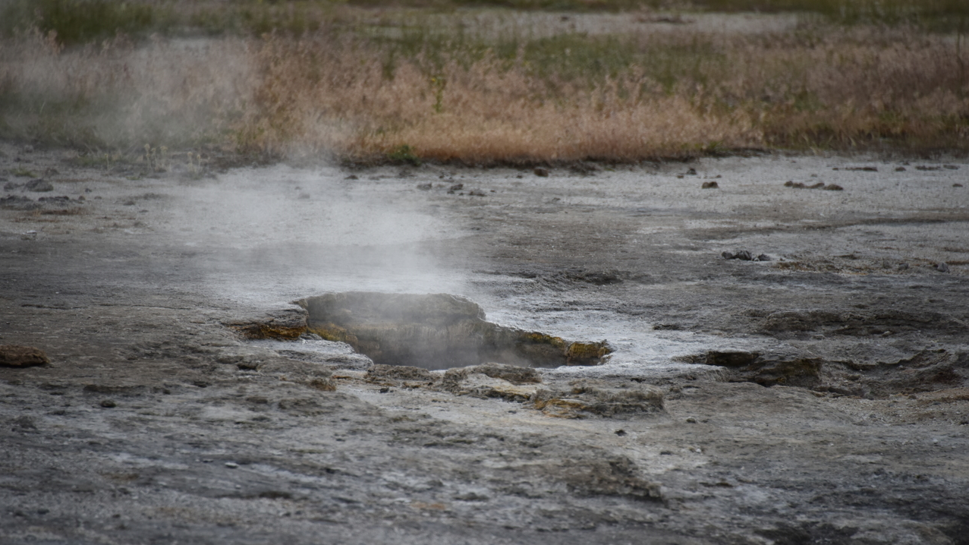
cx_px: 484
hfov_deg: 6.9
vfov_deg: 3.9
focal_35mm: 315
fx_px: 8093
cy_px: 309
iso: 720
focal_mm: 300
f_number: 5.6
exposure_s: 1/640
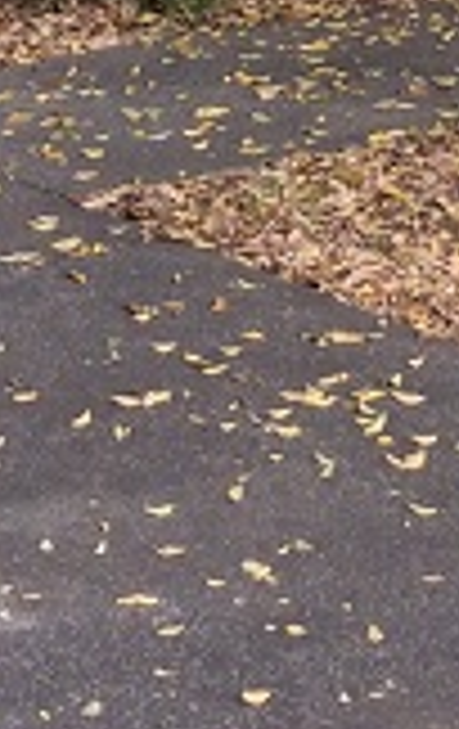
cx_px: 500
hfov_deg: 7.6
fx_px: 3424
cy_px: -587
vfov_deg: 11.3
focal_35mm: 172
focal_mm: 3.3
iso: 32
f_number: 2.4
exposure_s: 1/194
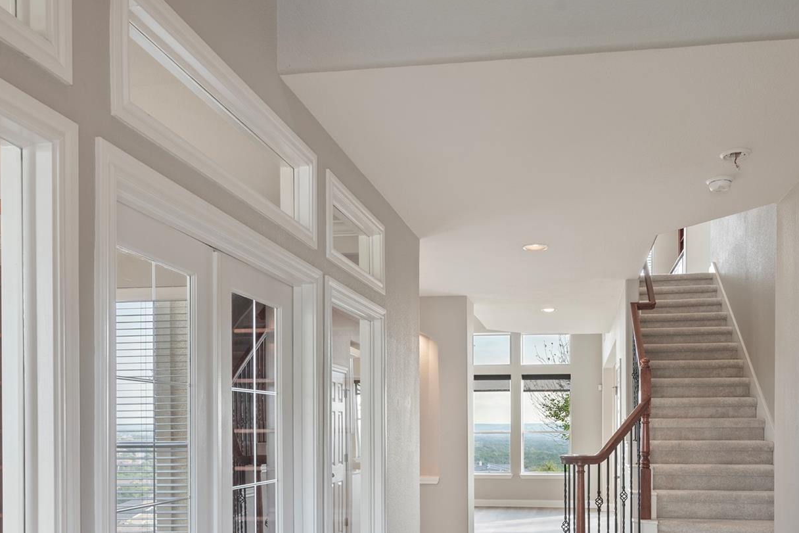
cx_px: 480
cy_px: 432
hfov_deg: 58.2
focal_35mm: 32
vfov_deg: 39.4
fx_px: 710
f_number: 8
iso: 400
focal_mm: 19
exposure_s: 1/5
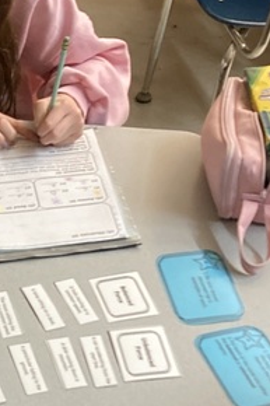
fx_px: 1160
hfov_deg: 12.4
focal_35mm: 103
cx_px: -171
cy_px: 361
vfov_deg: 19.5
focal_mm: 3.99
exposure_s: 1/60
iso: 200
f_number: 1.8
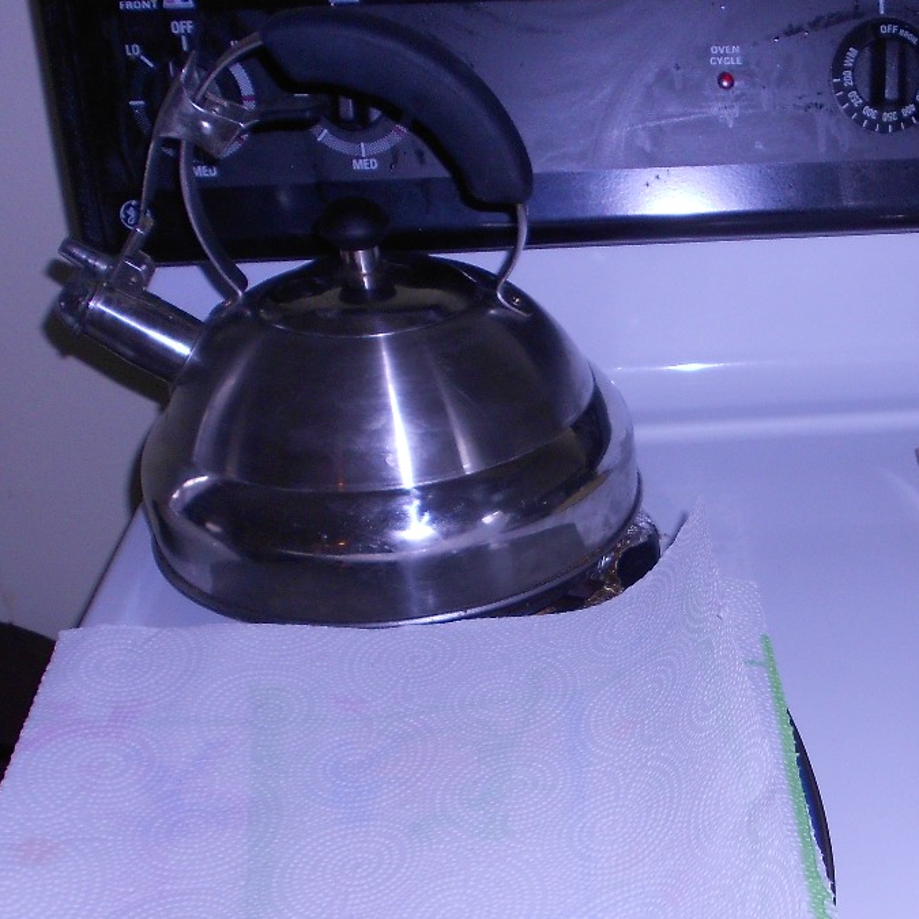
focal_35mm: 49
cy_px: 677
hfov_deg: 32.5
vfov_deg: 34.0
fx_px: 1472
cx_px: 865
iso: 80
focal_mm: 4.6
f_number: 3.2
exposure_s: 1/25
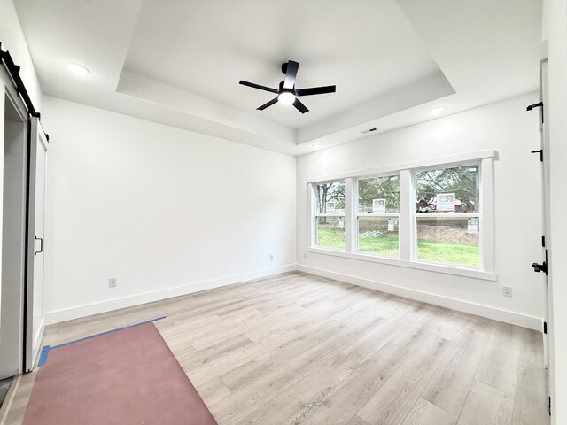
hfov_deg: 102.1
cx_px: 284
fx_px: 229
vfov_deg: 85.7
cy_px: 212
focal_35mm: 14
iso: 250
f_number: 2.2
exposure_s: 1/120
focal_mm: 2.22
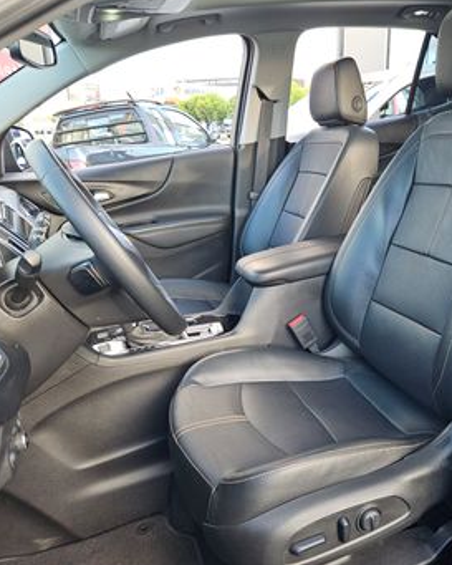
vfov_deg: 57.2
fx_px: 518
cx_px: 303
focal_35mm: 31
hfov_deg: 46.4
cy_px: 275
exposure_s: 1/180
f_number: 1.8
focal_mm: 5.4
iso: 125
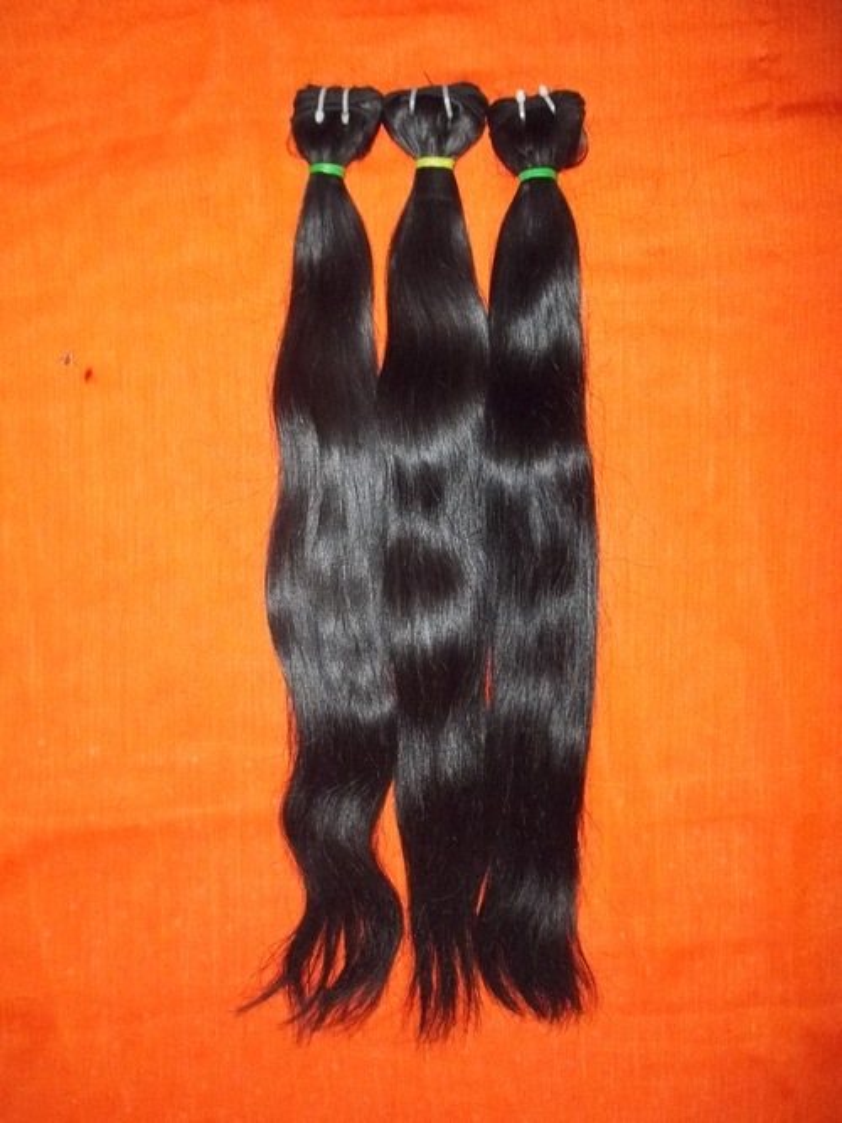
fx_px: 1071
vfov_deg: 55.4
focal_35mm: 33
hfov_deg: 42.9
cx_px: 421
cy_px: 562
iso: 320
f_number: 3.3
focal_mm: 5.9
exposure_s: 1/30
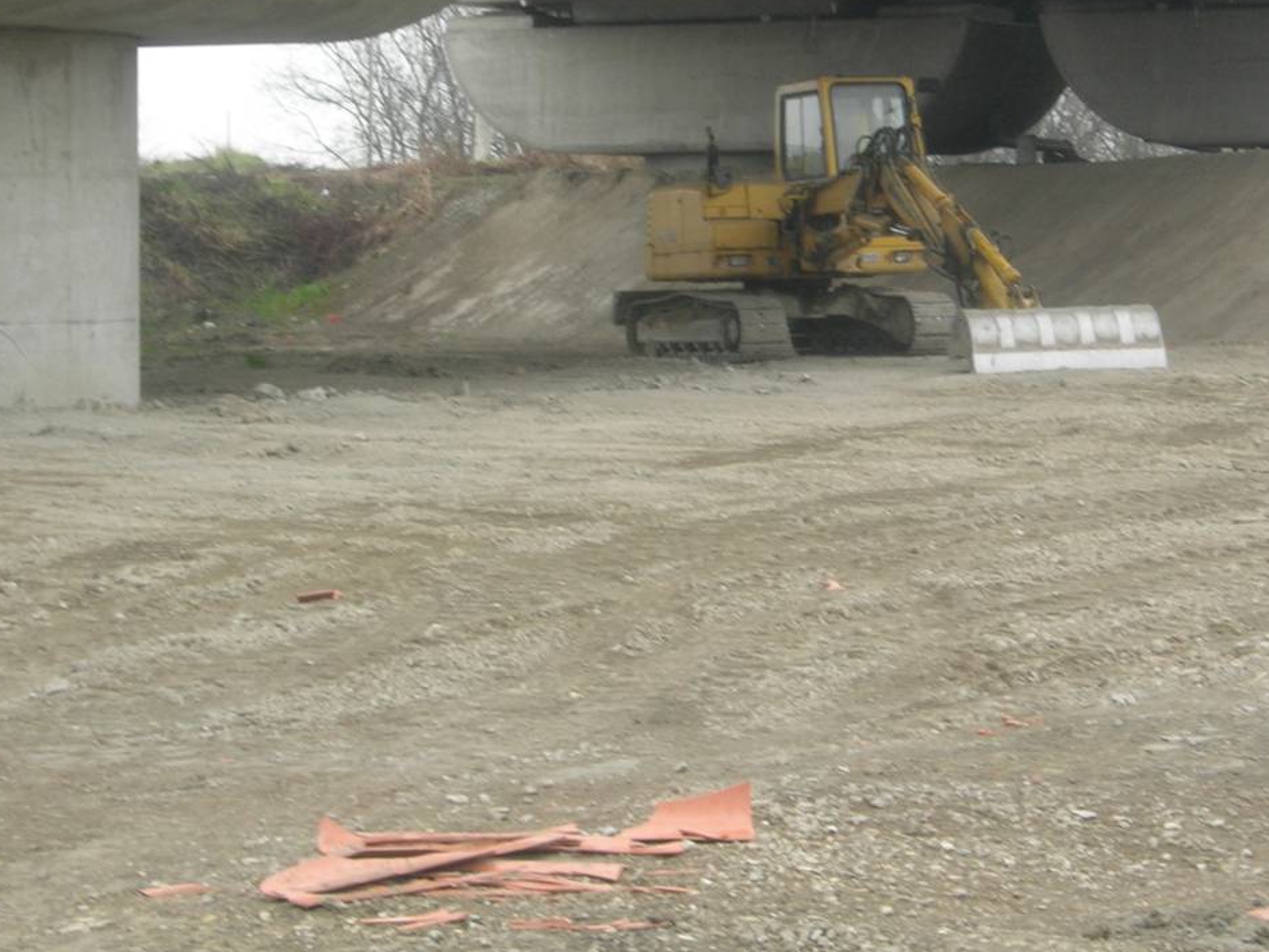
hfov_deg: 18.8
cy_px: 298
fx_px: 3814
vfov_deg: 14.2
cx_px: 850
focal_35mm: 104
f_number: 5.9
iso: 64
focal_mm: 12.7
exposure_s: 1/50
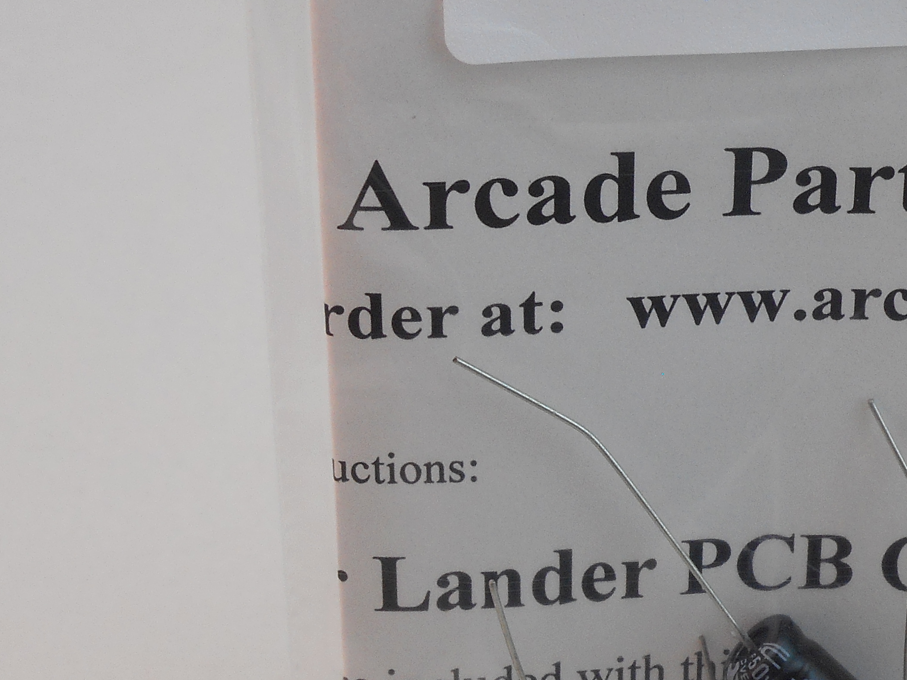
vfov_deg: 11.5
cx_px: 815
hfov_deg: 15.1
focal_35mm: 129
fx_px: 3380
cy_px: 499
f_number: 4.9
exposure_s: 1/30
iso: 140
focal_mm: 9.1
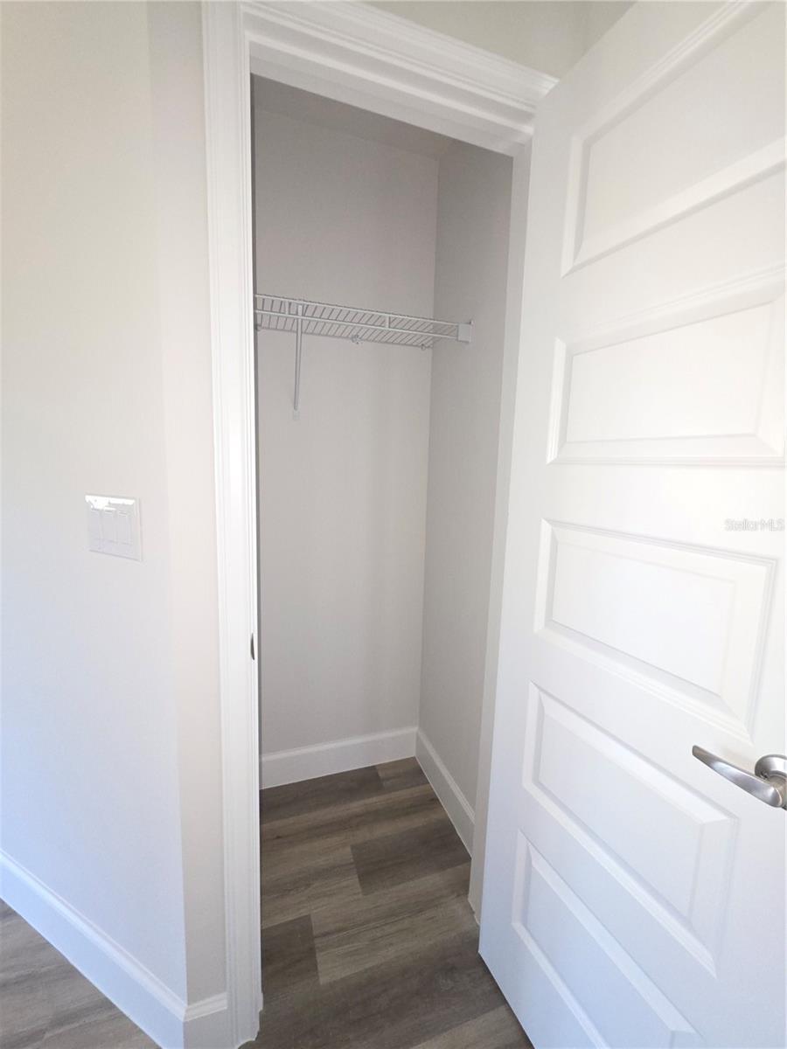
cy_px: 524
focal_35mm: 13
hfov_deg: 89.9
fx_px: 394
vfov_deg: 106.2
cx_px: 394
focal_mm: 2.2
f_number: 1.9
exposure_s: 1/60
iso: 250
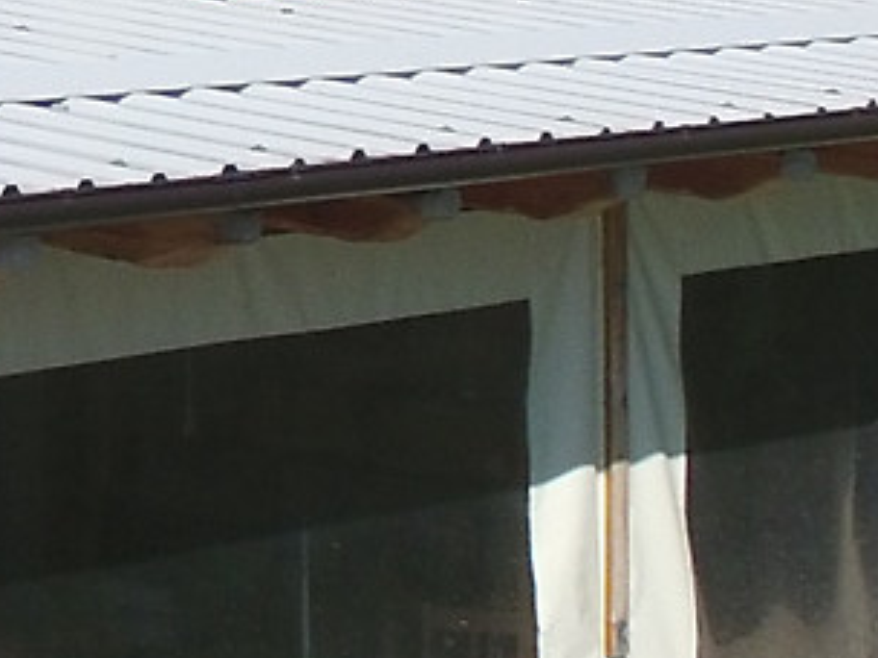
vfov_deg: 9.3
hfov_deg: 11.2
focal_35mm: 158
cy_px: -72
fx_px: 4008
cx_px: -942
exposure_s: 1/1279
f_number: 2.8
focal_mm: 3.61
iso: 100
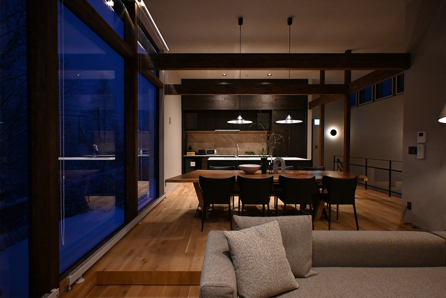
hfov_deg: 90.0
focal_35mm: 18
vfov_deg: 67.4
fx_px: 223
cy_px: 149
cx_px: 223
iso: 3200
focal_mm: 12
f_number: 3.5
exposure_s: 1/125
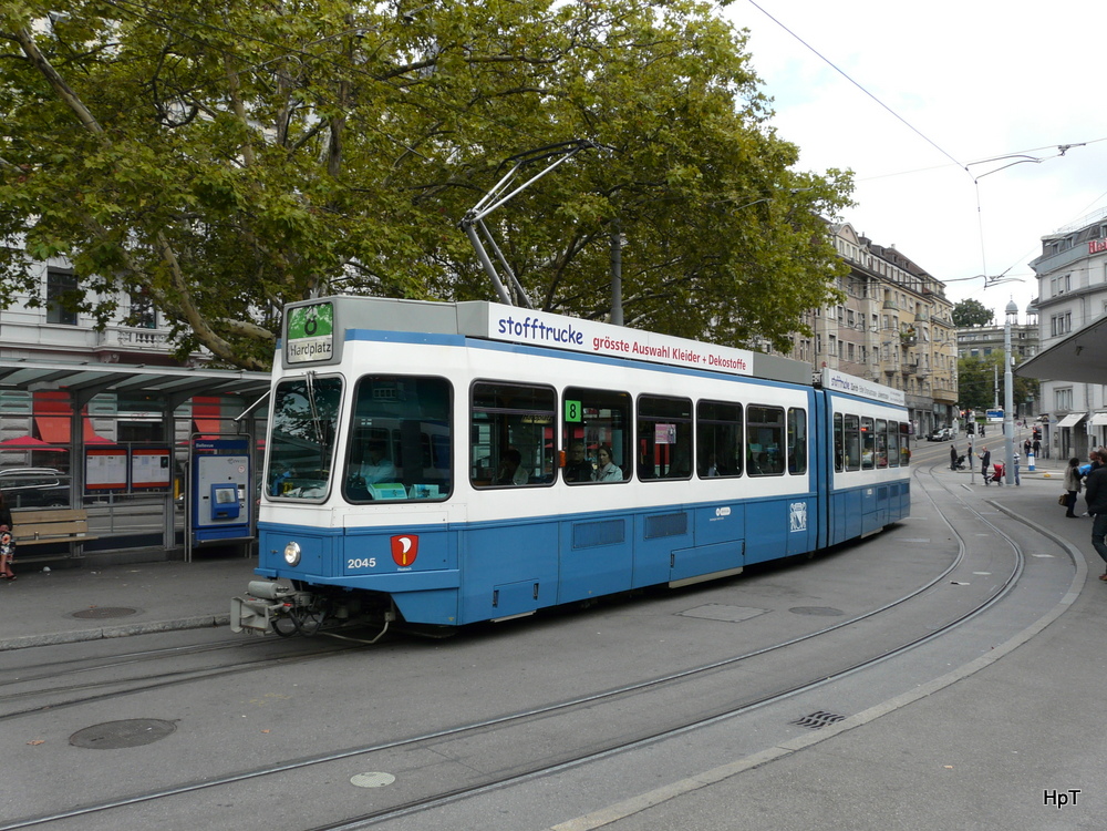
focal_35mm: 28
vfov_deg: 49.7
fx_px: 895
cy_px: 416
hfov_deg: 63.4
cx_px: 554
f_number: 4
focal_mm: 4.6
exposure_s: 1/200
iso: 100
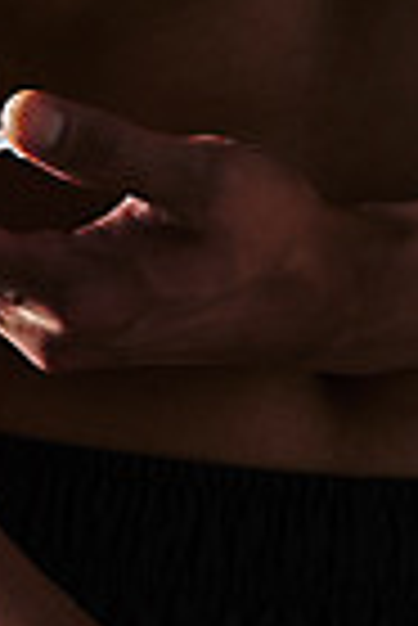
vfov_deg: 6.8
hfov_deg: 4.5
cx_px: -110
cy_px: 54
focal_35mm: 303
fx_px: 5264
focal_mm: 105
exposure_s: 1/125
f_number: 22
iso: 100
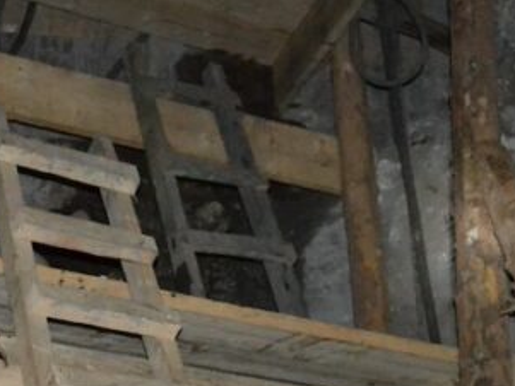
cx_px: 169
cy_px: 252
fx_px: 1459
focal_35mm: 98
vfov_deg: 15.1
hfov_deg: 20.0
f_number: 3.8
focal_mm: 20
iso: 3200
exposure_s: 1/60
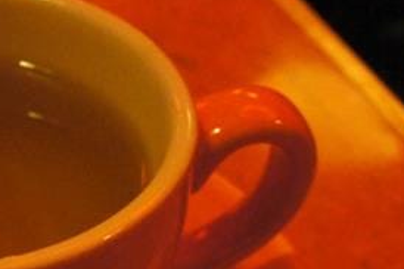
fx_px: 1311
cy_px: 333
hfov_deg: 17.0
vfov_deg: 11.4
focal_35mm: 117
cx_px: -24
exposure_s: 1/20
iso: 3200
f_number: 9
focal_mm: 27
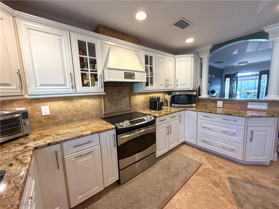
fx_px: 113
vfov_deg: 85.7
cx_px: 140
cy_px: 104
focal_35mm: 14
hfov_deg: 102.1
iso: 320
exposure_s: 1/120
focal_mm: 2.22
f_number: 2.2
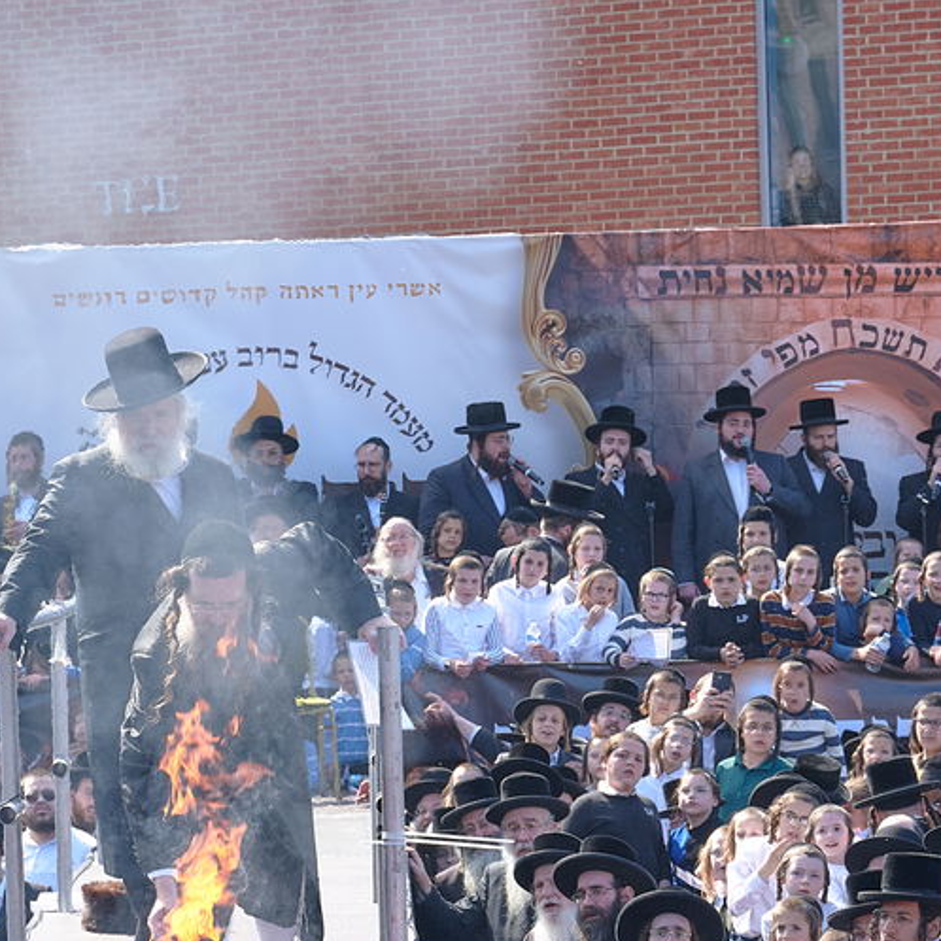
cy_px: 832
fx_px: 4921
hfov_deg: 10.9
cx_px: 255
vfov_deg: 10.9
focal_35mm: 160
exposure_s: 1/500
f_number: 6.3
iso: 220
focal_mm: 67
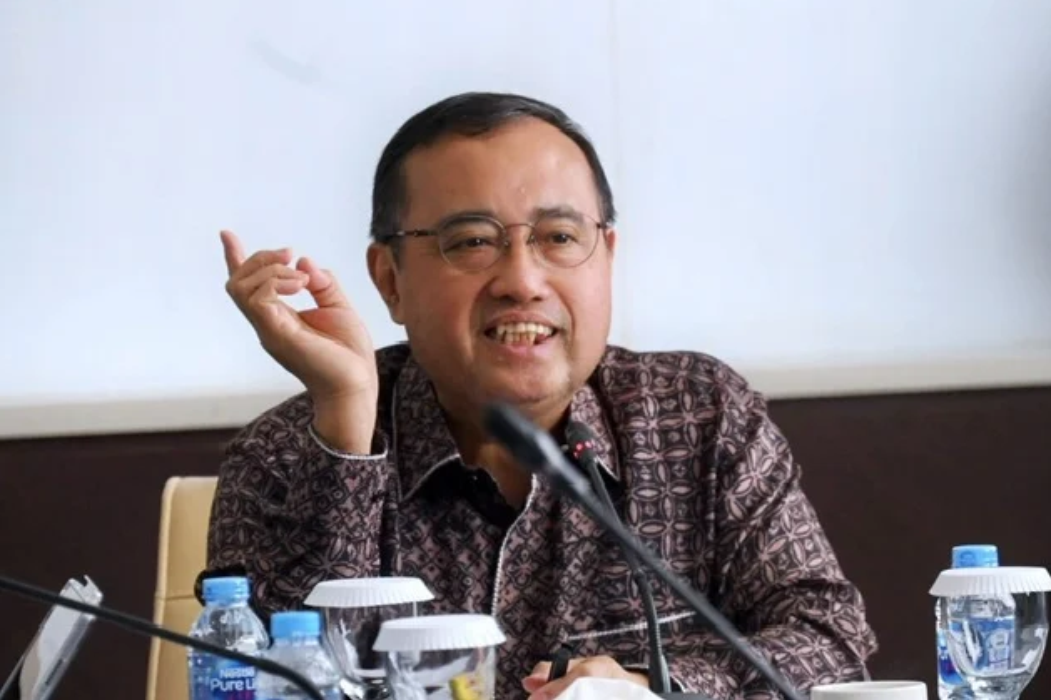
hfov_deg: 10.1
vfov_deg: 6.8
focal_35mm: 203
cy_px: 348
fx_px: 5925
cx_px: 533
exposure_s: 1/1250
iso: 3200
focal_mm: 200
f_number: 6.3
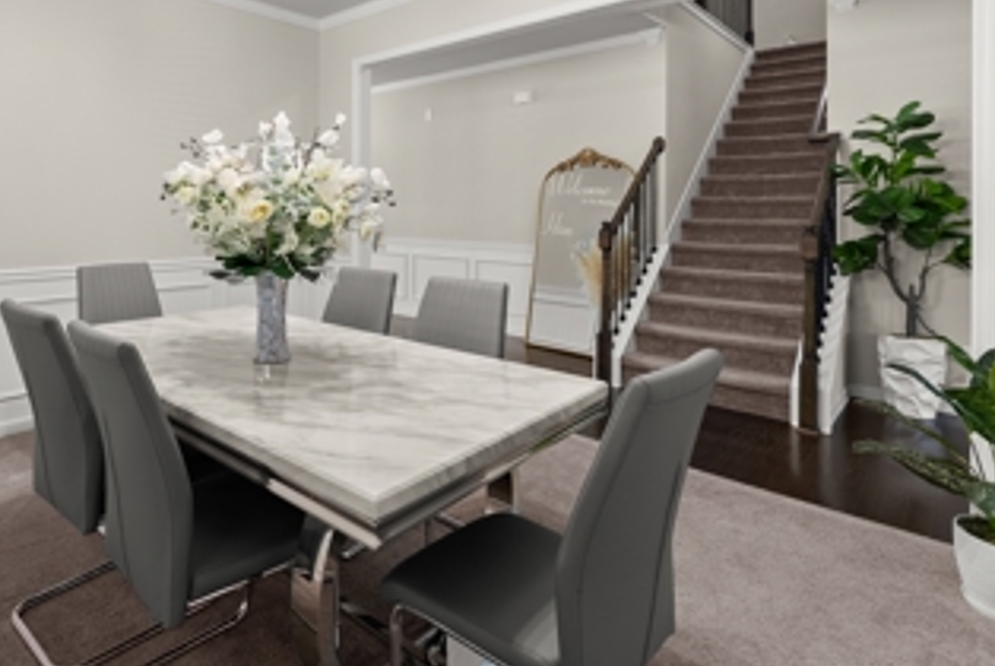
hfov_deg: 82.0
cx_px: 360
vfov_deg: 60.2
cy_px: 209
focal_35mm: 20
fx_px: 553
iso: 800
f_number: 7.1
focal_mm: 14
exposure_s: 1/10
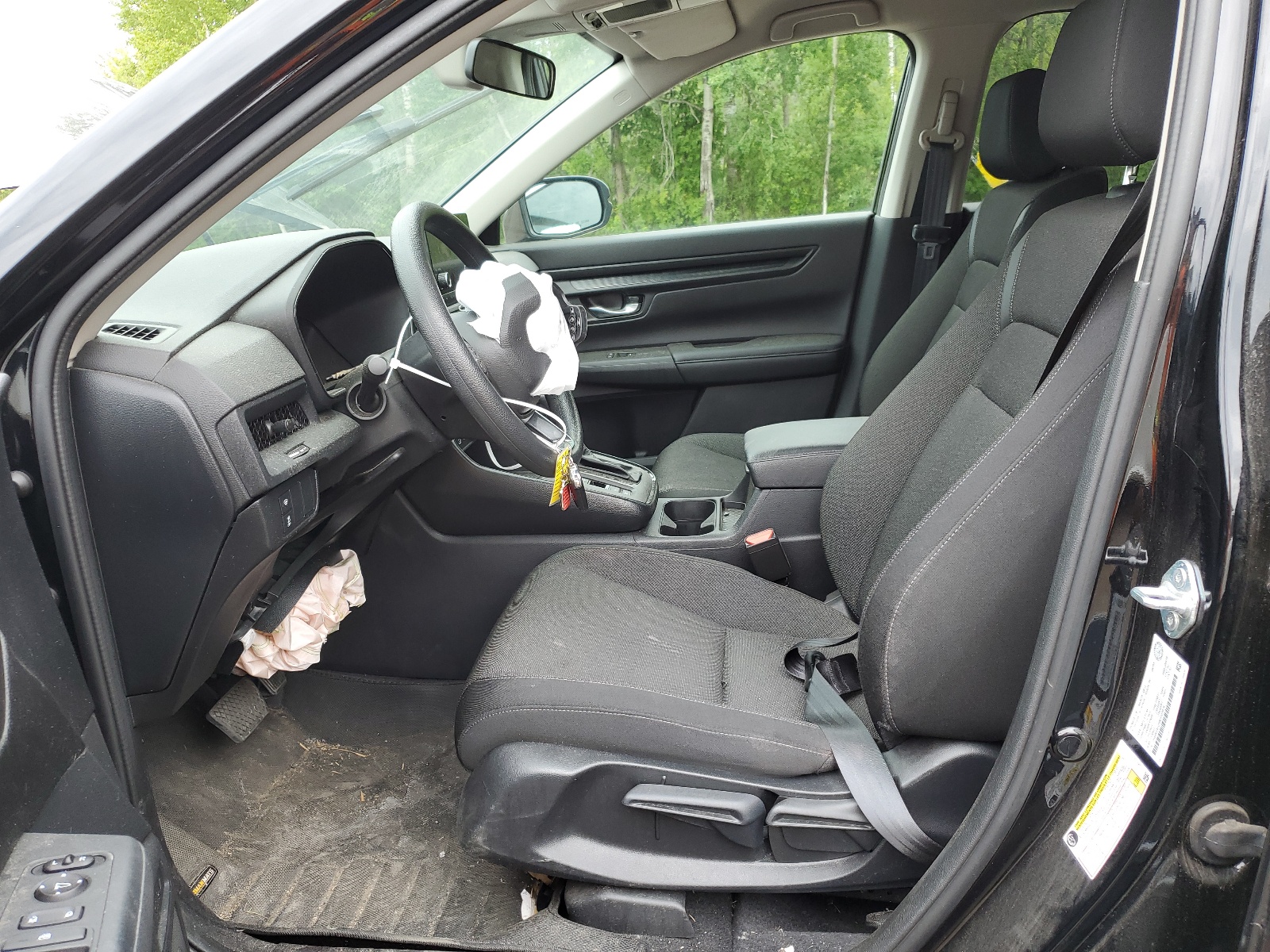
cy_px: 476
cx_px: 635
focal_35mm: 26
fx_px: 954
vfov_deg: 53.1
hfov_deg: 67.3
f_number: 1.5
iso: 50
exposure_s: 1/278
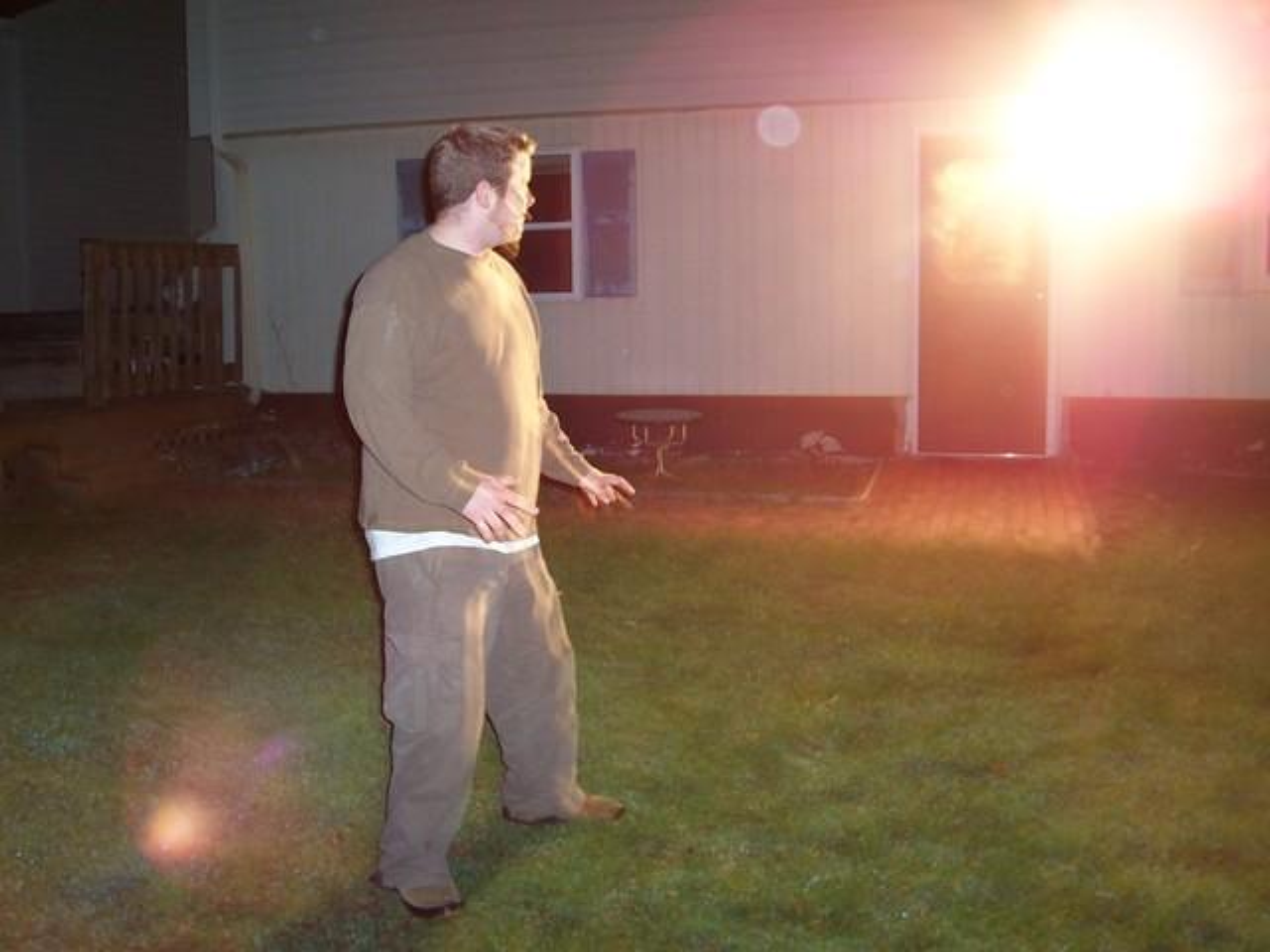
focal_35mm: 37
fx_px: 1357
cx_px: 635
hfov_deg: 50.1
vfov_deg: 38.7
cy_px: 476
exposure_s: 1/2
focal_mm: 5.6
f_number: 2.8
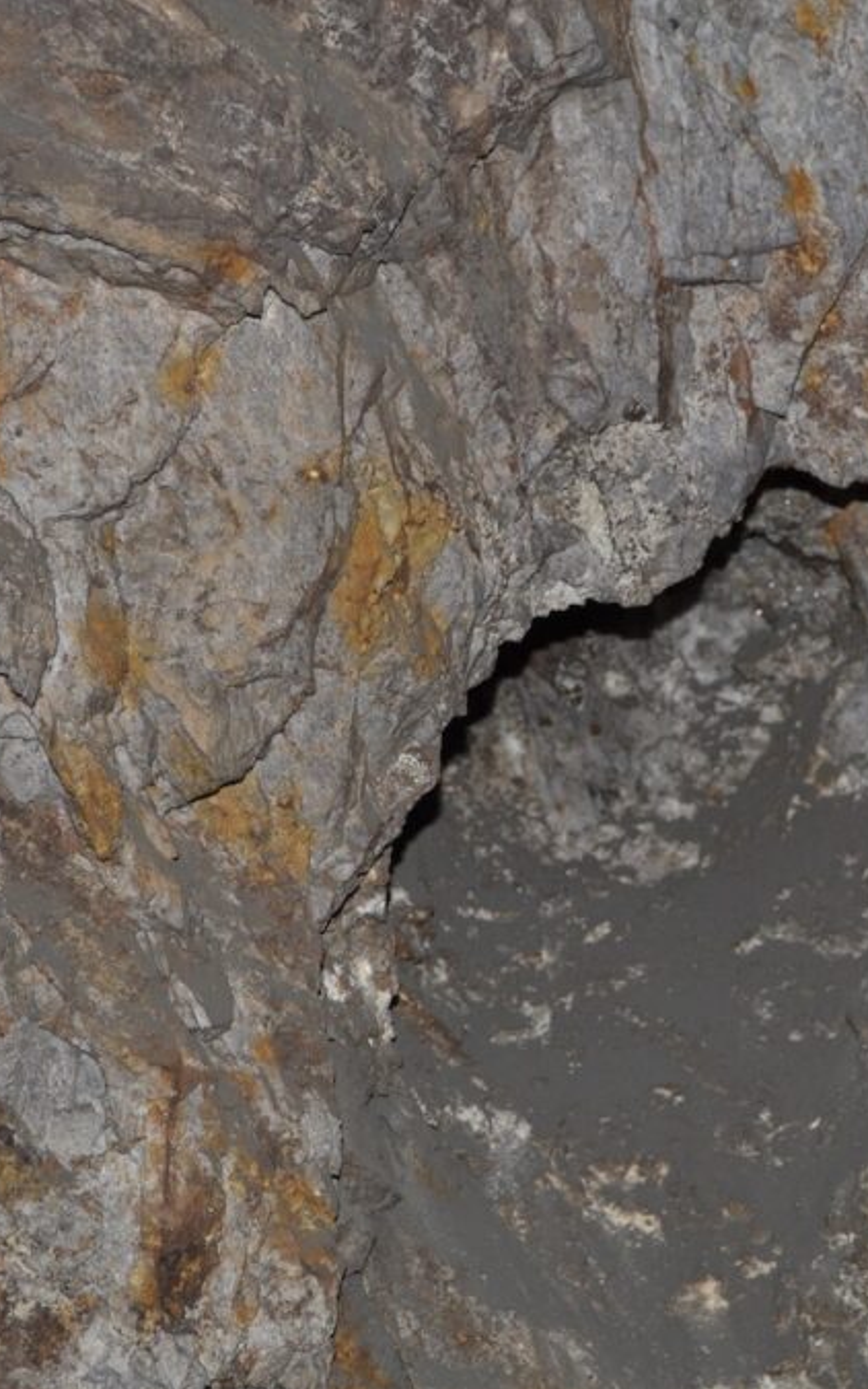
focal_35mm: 102
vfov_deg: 20.4
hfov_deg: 12.8
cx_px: 599
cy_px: 699
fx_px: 3860
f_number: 6.3
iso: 100
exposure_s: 1/15
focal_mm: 44
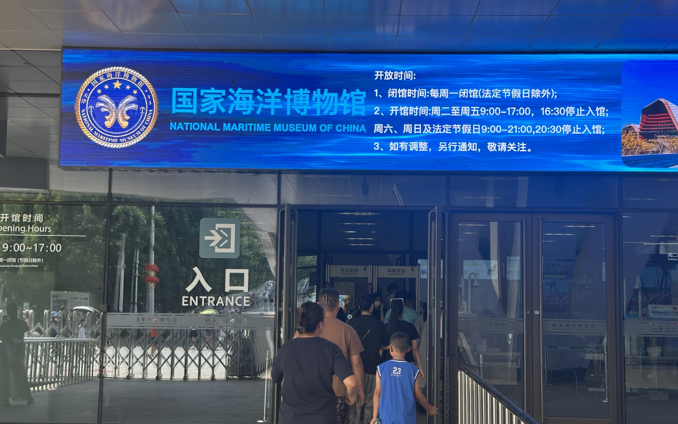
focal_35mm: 51
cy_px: 232
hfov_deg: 39.6
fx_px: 942
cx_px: 339
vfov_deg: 25.3
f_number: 1.78
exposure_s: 1/487
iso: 64
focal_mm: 6.86
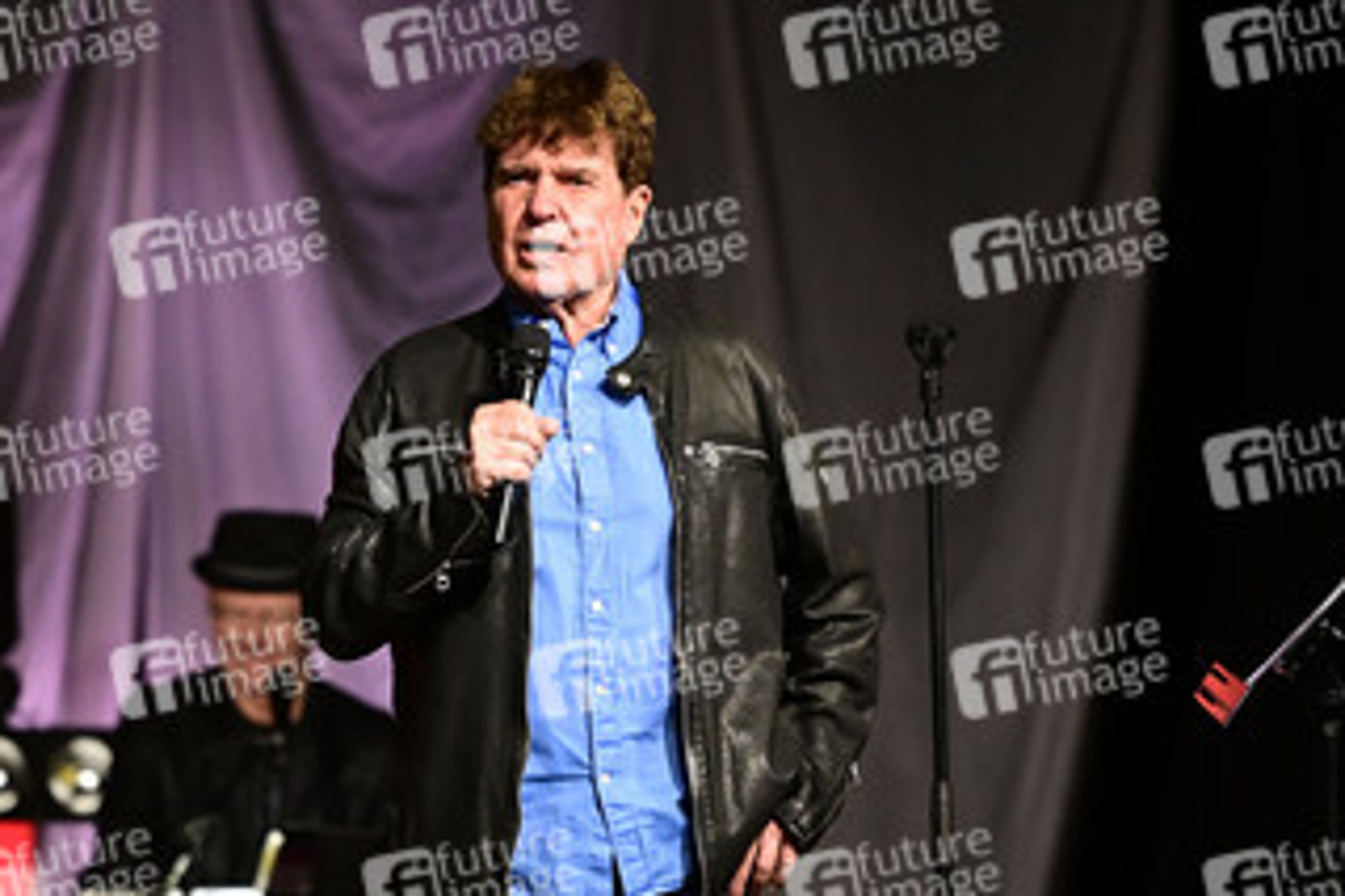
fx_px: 9223
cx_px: 527
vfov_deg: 5.6
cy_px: 564
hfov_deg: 8.3
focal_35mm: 247
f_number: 2.8
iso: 4000
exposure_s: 1/400
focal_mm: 175
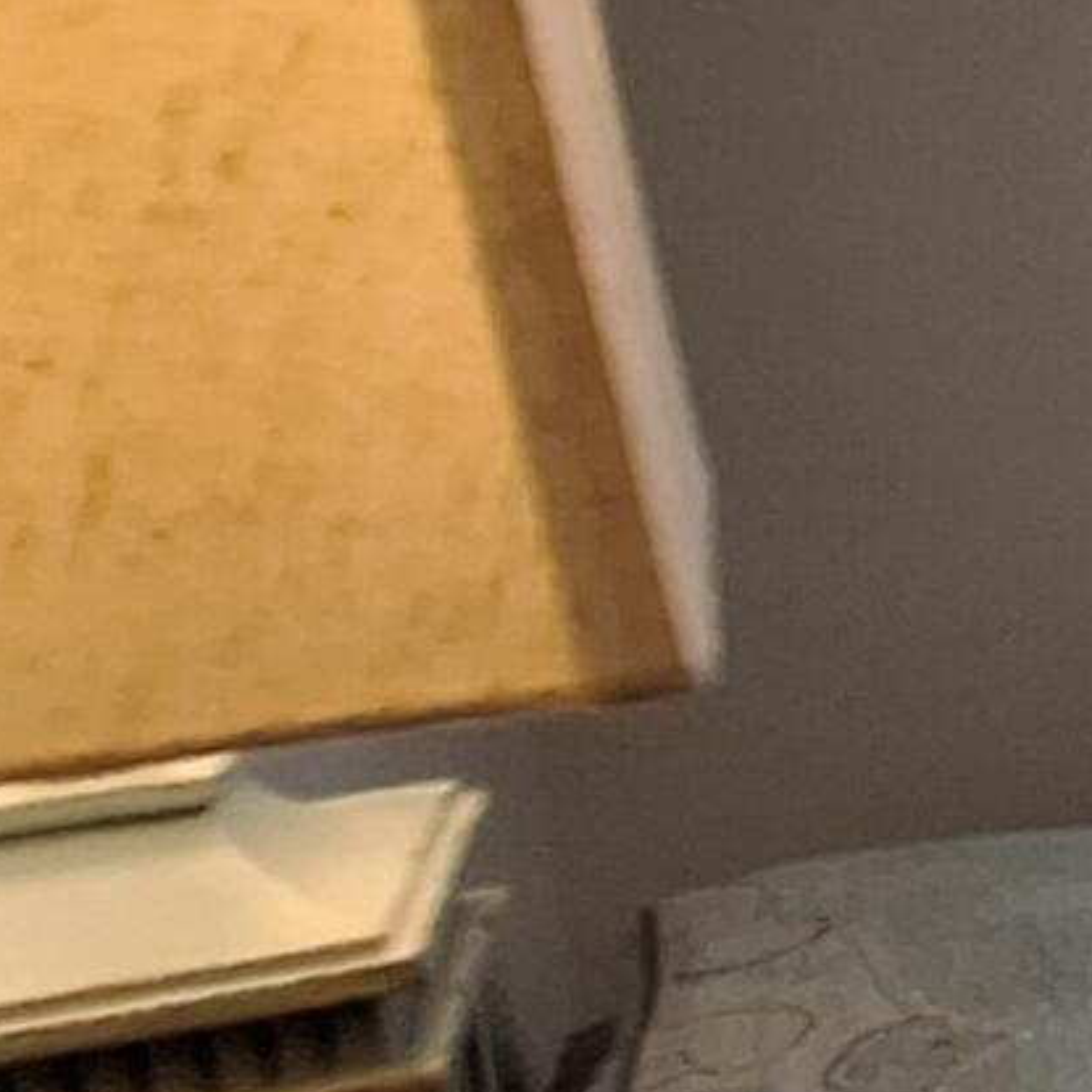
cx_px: 3342
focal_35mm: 83
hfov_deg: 11.2
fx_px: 2962
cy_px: 282
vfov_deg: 20.7
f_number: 2.2
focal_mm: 1.74
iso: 80
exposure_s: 1/40
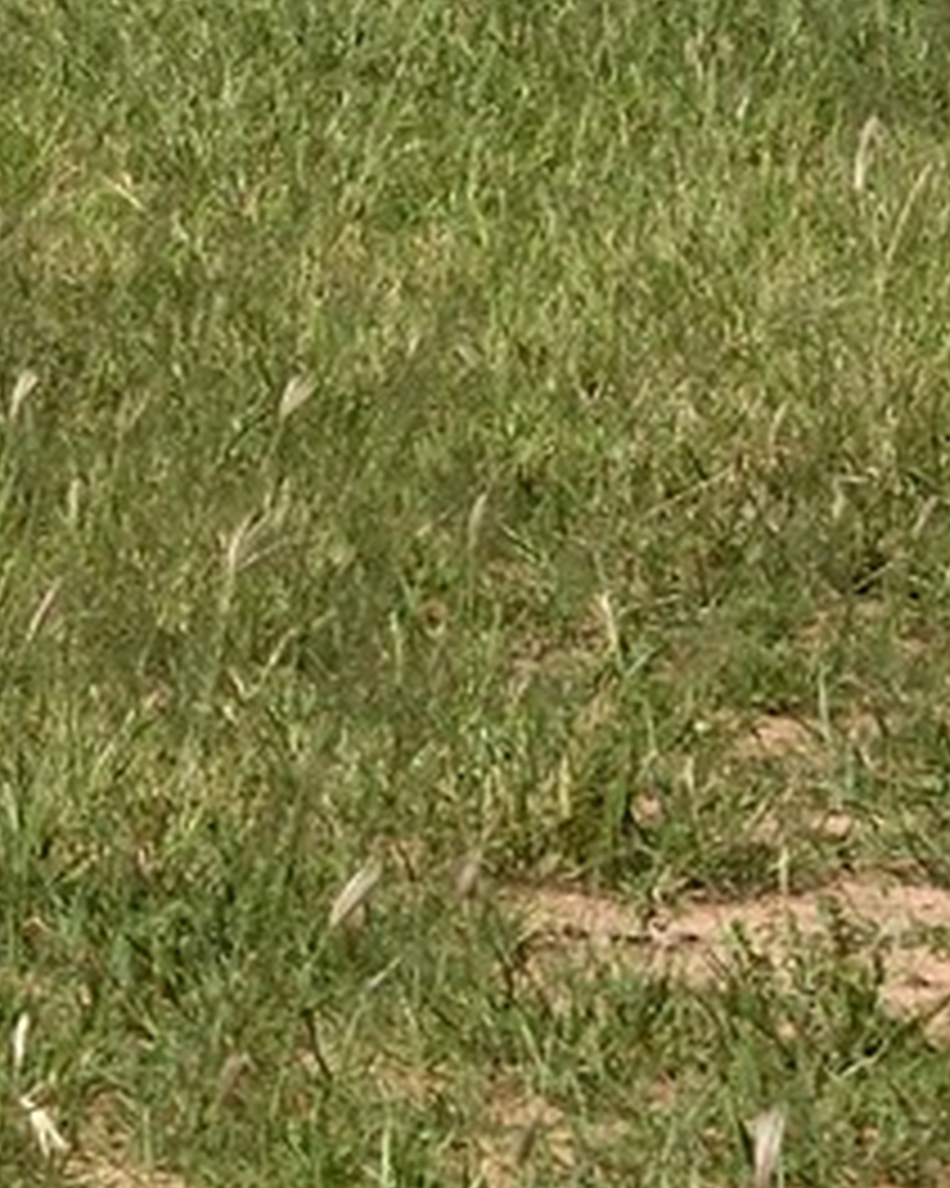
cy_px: -1012
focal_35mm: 426
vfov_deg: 4.5
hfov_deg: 3.5
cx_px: -2283
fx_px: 14981
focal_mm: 75
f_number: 13
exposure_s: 1/640
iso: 400
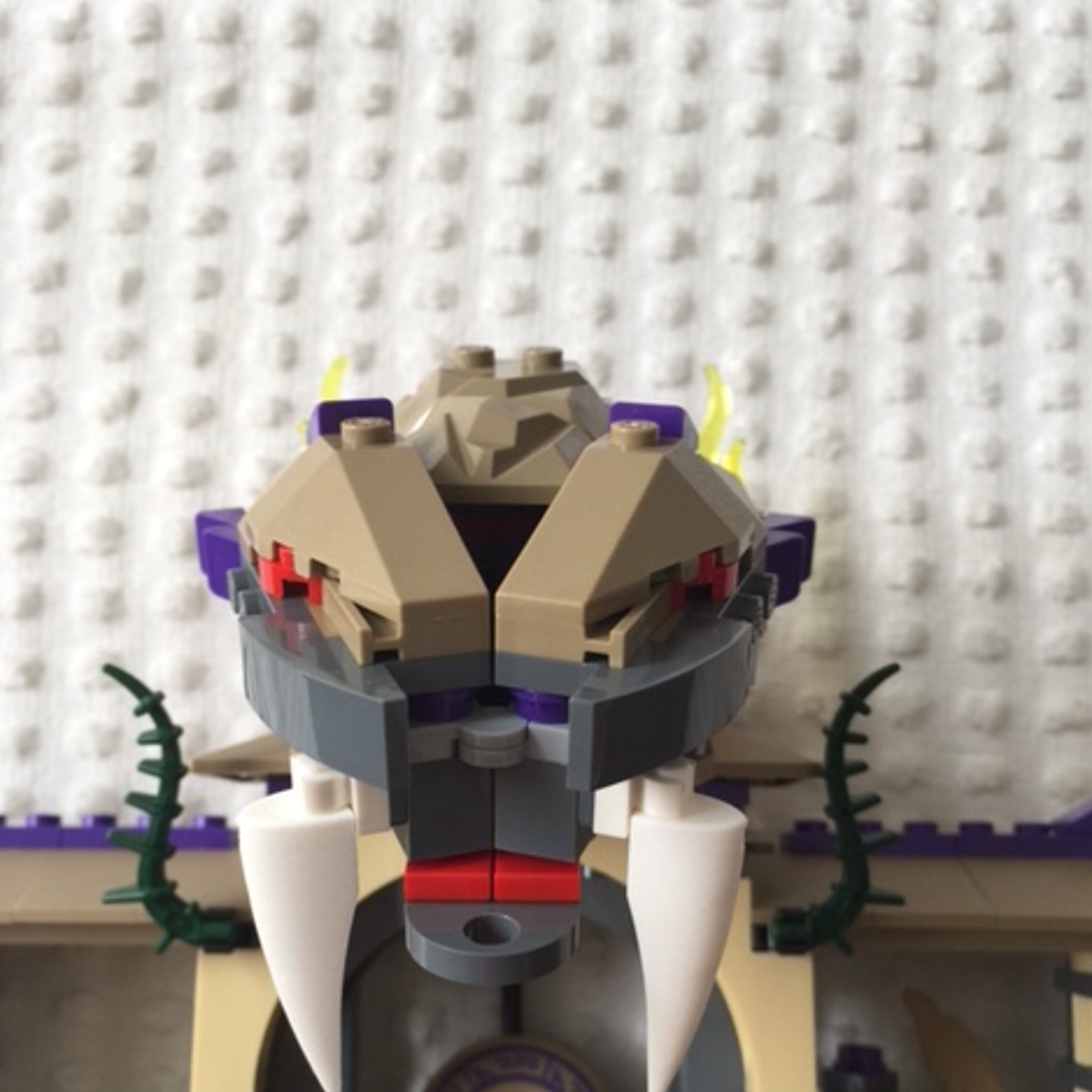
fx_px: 1249
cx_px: 545
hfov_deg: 47.2
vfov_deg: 46.5
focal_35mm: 35
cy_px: 722
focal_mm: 4.15
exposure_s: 1/40
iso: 32
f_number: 2.2
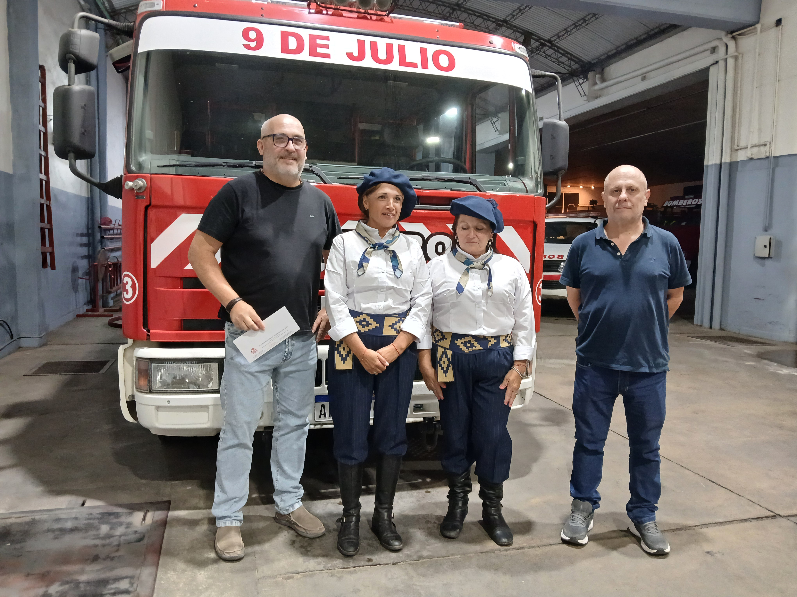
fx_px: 599
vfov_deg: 53.1
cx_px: 398
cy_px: 298
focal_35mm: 26
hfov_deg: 67.3
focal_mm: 3.98
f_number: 1.8
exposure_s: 1/25
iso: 320
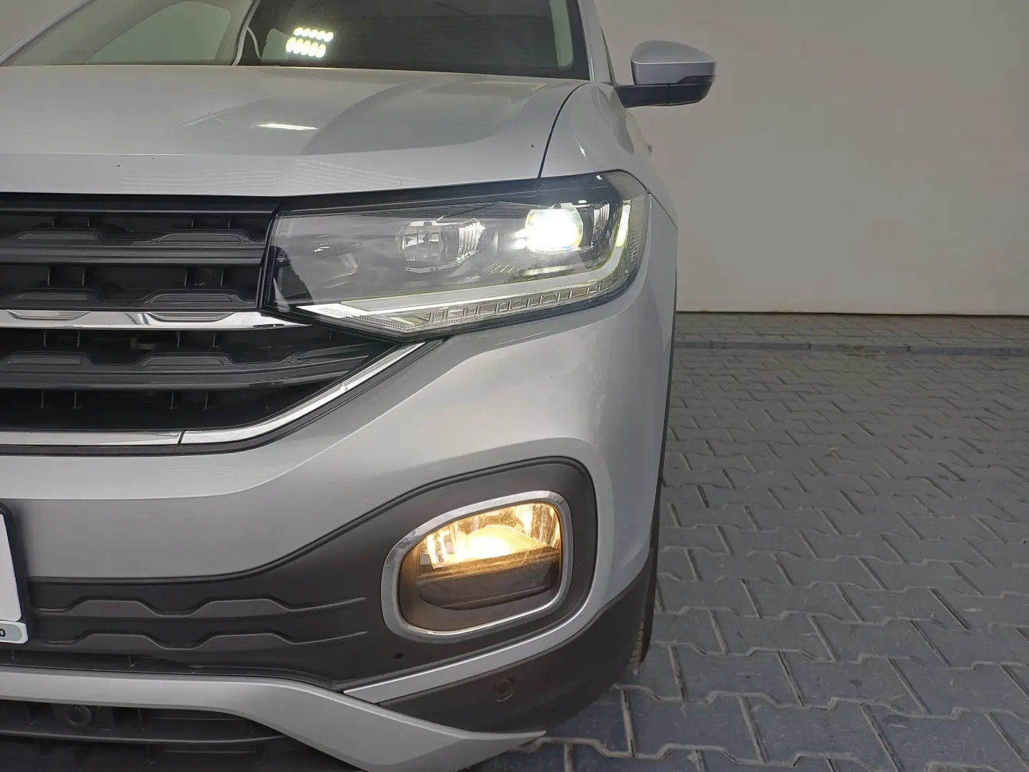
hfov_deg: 69.4
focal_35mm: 25
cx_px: 514
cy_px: 386
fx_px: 743
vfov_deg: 54.9
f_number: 1.8
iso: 50
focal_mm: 4.65
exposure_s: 1/124
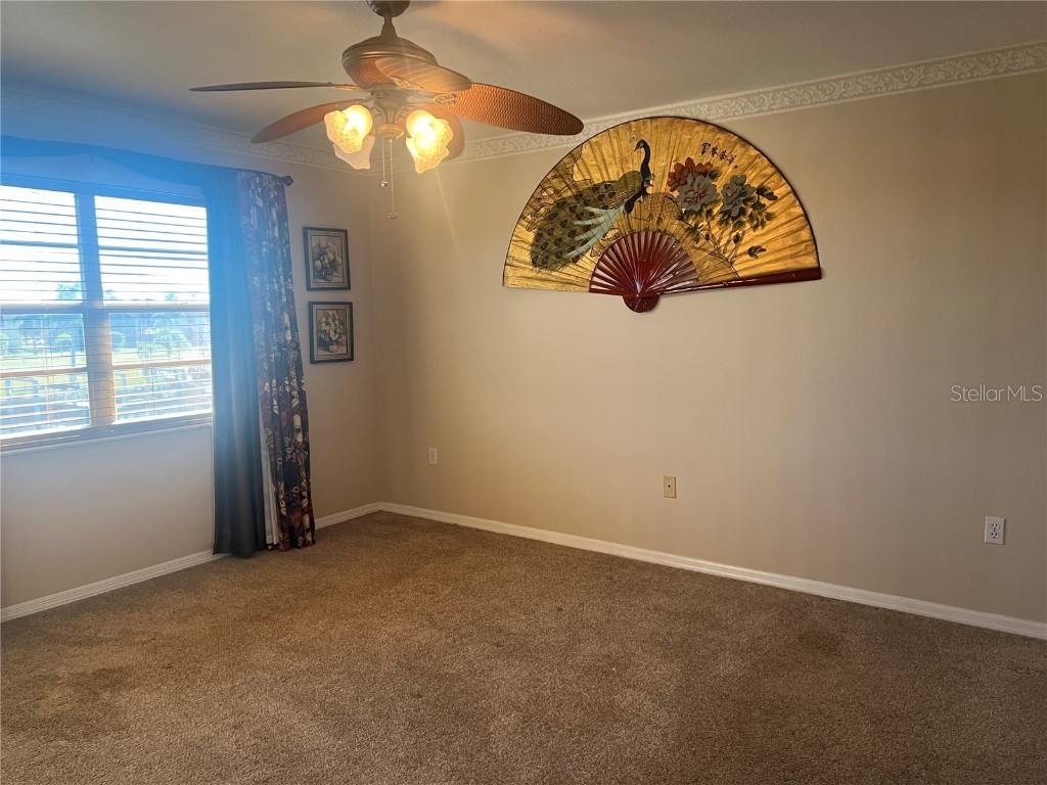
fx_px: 786
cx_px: 524
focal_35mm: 26
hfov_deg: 67.3
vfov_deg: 53.1
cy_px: 392
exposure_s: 1/60
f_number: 1.5
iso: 100
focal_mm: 5.7
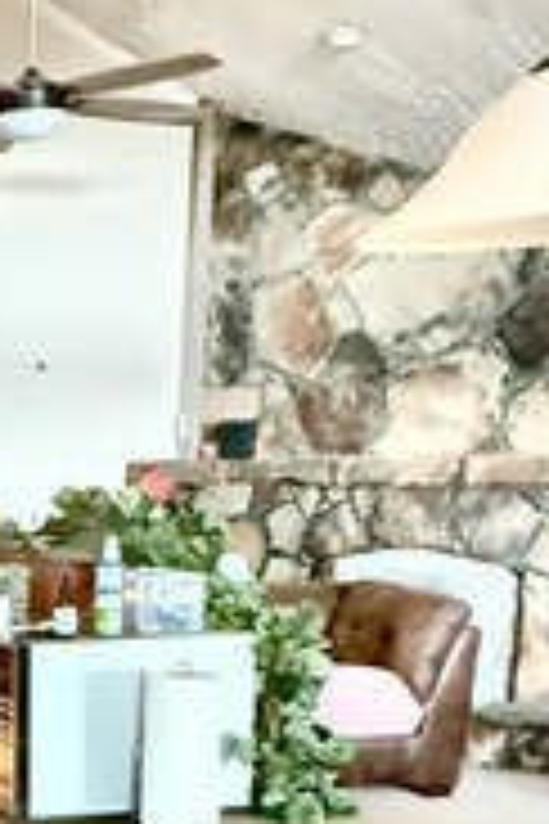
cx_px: -454
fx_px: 1395
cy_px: 666
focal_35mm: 61
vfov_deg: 32.0
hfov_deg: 17.7
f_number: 2.2
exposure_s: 1/30
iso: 1600
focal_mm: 2.22
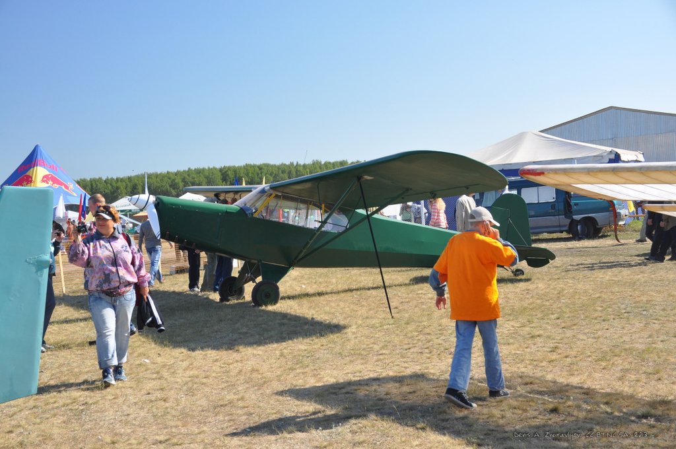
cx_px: 338
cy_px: 224
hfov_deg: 37.9
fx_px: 985
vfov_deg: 25.7
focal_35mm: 52
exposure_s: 1/80
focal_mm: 35
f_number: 8
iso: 200
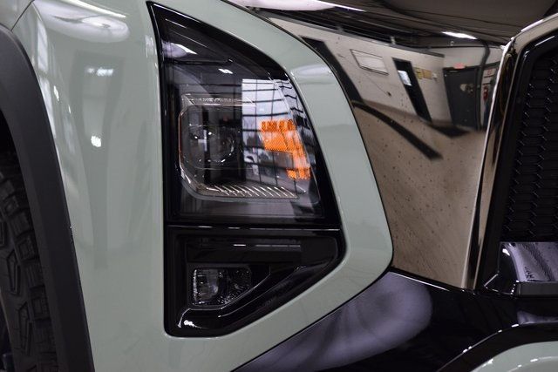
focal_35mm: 93
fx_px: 1442
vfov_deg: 14.7
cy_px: 186
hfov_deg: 21.9
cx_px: 279
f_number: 4.5
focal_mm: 62
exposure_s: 1/125
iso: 1600
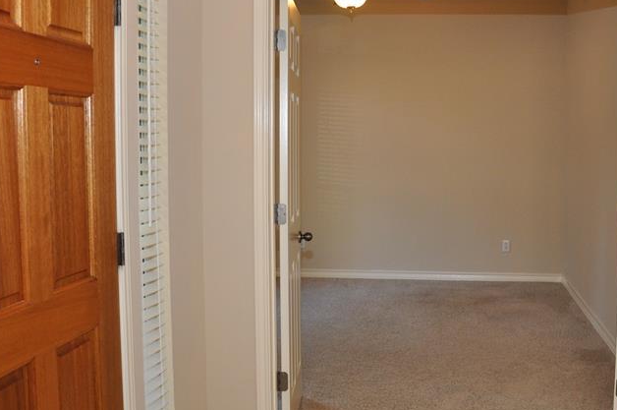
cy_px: 184
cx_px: 426
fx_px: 753
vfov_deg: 30.4
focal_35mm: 44
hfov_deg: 43.7
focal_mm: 18
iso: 560
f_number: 4
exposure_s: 1/60
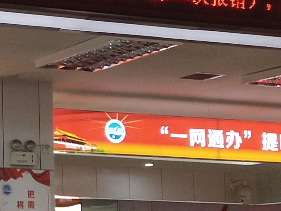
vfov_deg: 10.7
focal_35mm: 139
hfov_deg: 12.8
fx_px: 1129
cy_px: 120
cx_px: -233
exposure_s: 1/100
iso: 226
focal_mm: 3.95
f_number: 1.8
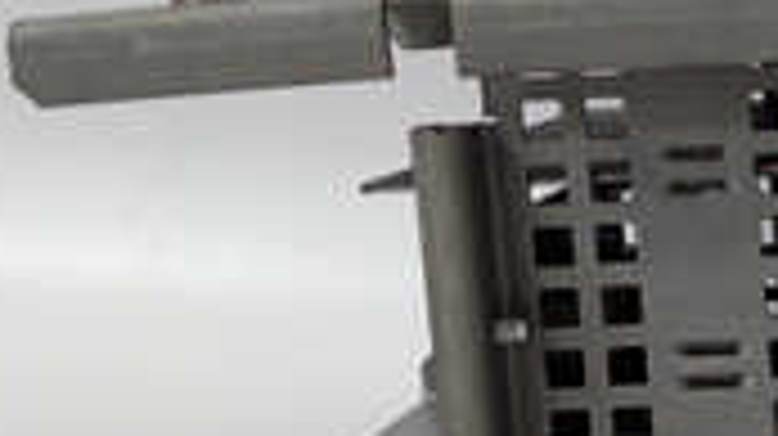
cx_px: 985
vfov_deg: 14.2
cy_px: 258
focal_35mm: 85
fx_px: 1752
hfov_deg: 22.6
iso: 445
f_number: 2
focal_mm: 3.79
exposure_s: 1/33
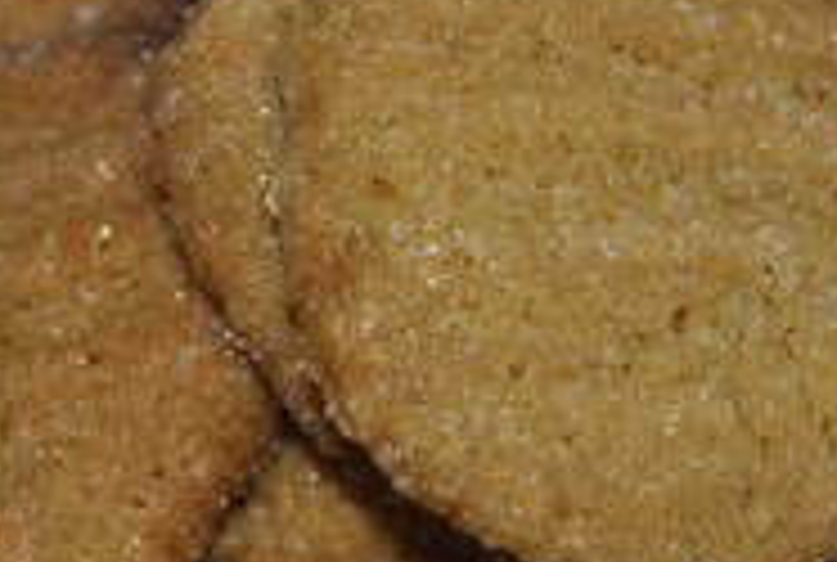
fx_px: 5159
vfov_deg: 6.2
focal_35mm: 221
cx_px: 508
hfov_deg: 9.3
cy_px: 218
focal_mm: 55
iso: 200
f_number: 5.6
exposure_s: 1/60
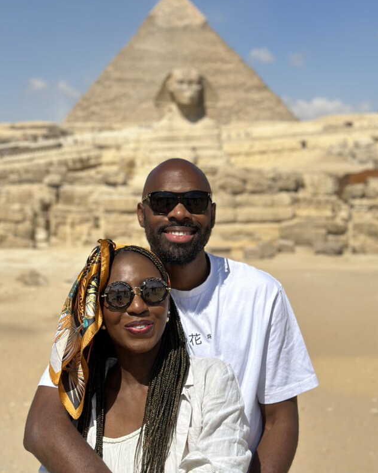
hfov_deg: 25.0
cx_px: 172
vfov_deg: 30.8
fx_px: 854
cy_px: 176
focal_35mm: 61
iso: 100
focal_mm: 6.86
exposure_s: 1/8929
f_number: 1.78
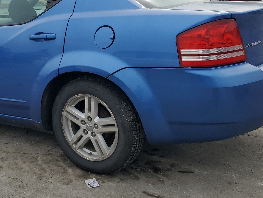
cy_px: 77
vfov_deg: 30.8
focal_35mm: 47
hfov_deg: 39.6
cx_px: 75
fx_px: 357
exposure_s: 1/3333
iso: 50
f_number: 1.5
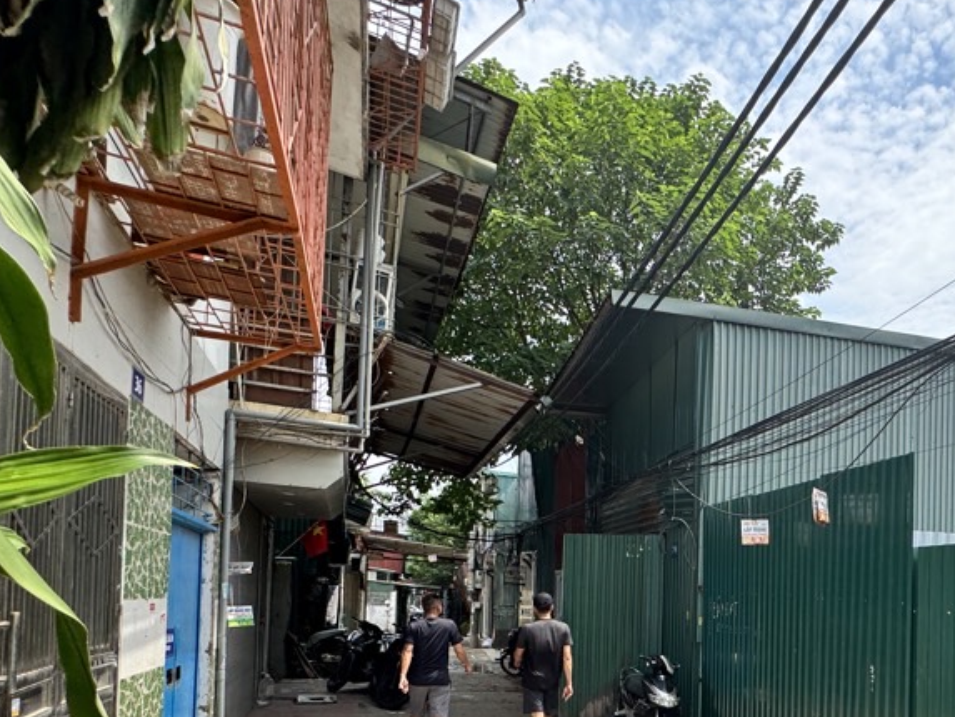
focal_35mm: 25
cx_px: 705
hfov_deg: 65.5
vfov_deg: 51.0
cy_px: 589
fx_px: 690
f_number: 2.2
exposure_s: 1/533
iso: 40
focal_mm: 2.22
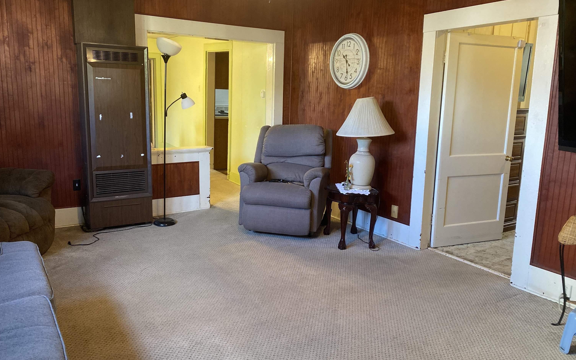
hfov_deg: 66.5
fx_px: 440
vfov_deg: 44.5
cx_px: 287
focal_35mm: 28
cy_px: 177
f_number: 1.8
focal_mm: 4.25
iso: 320
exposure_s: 1/60
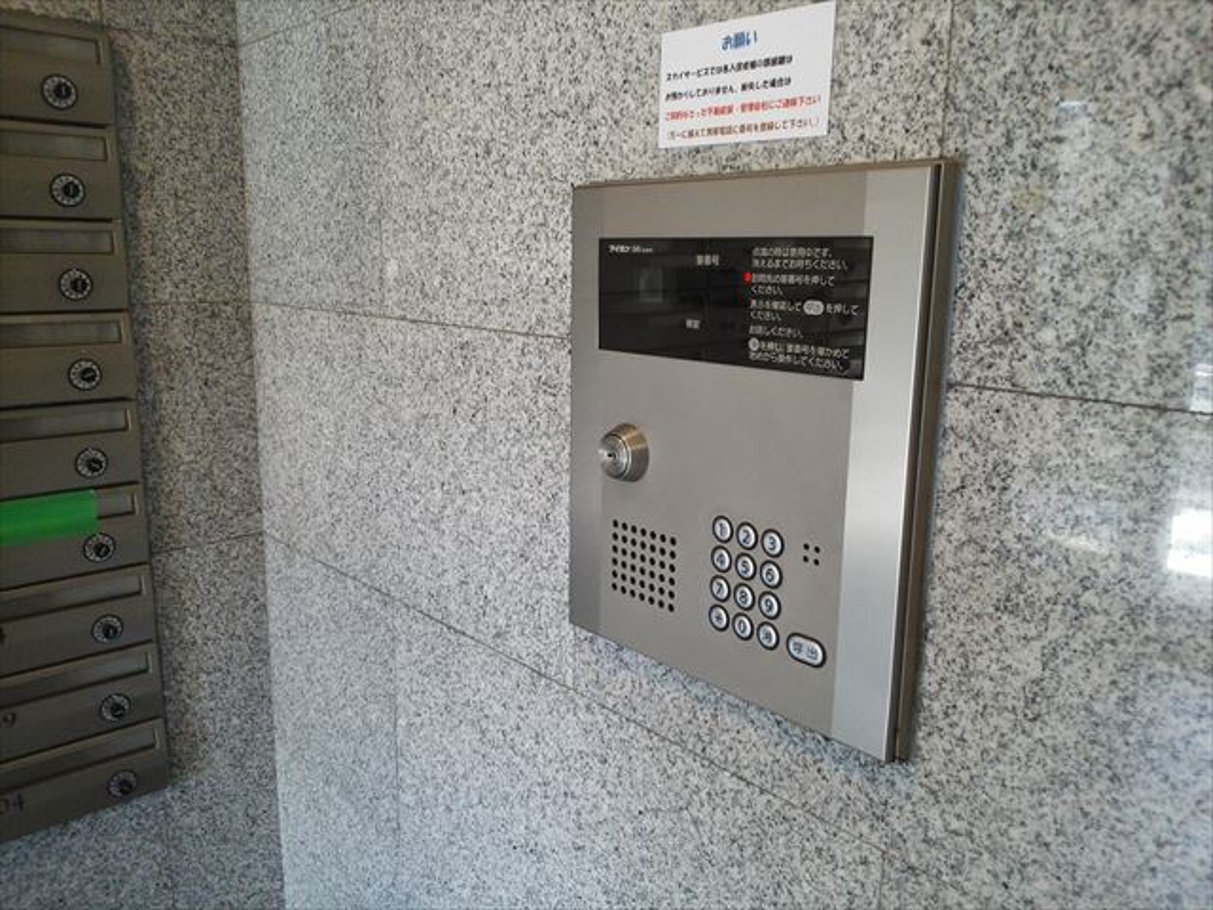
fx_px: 946
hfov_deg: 65.3
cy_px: 455
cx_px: 606
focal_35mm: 27
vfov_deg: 51.4
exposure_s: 1/16.9
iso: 147
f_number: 2.4
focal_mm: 2.87
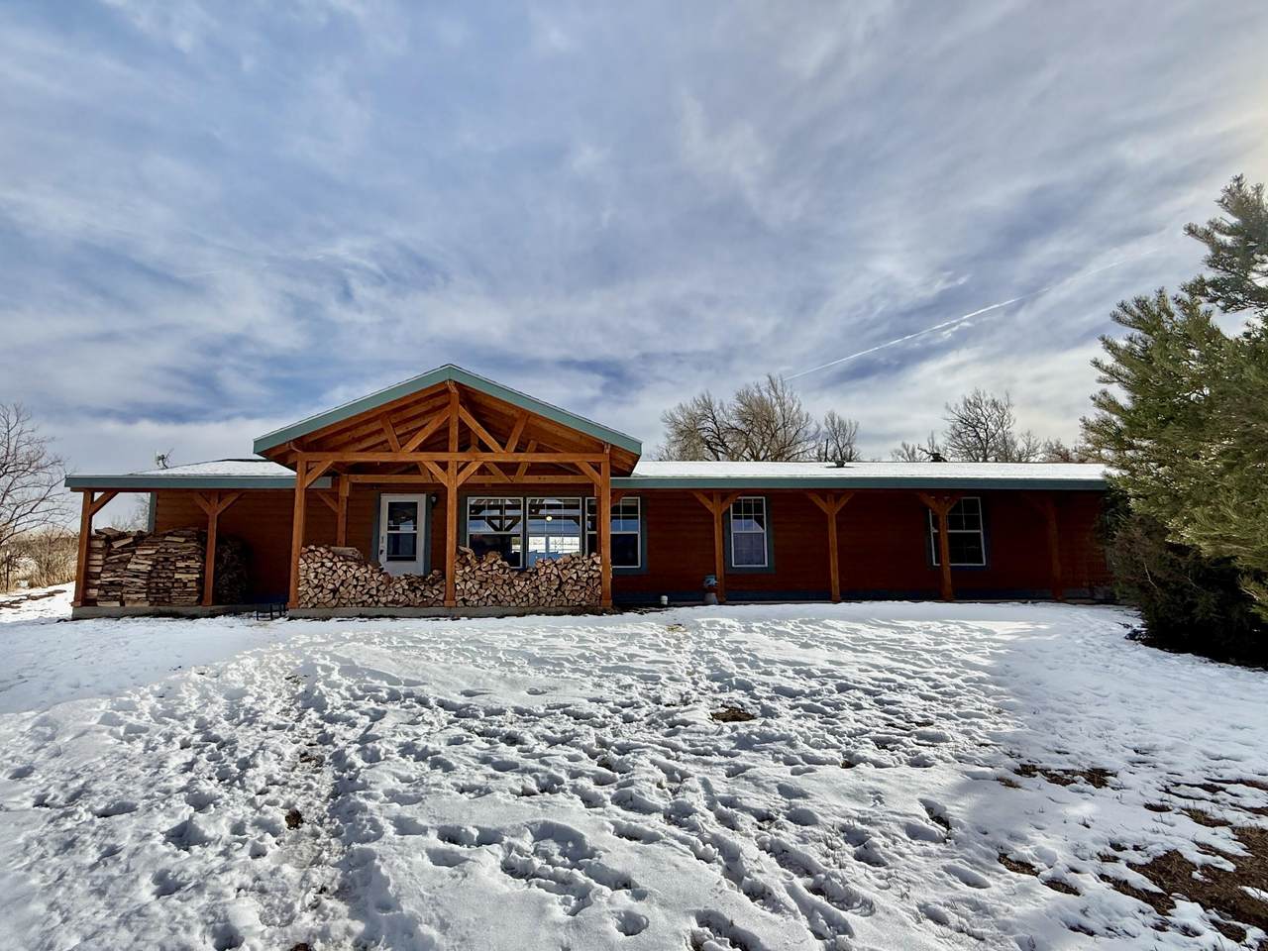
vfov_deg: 85.7
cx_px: 634
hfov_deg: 102.1
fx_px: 513
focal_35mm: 14
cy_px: 476
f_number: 2.2
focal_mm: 2.22
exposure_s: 1/6173
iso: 50
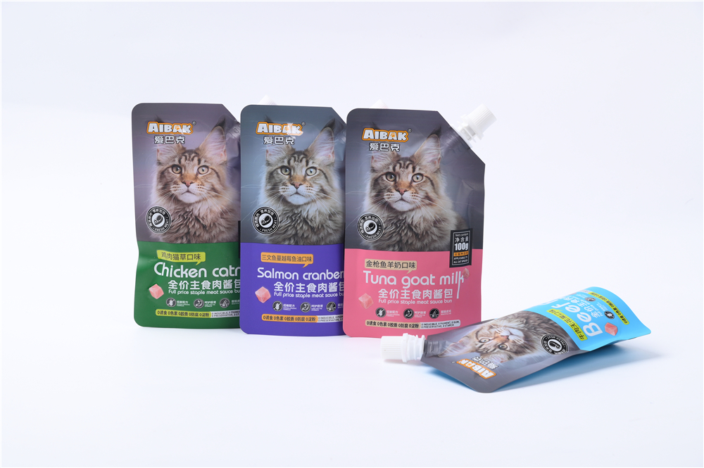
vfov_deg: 13.0
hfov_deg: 19.5
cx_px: 352
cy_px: 234
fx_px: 2052
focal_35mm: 105
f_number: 11
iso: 160
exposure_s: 1/125
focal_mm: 105
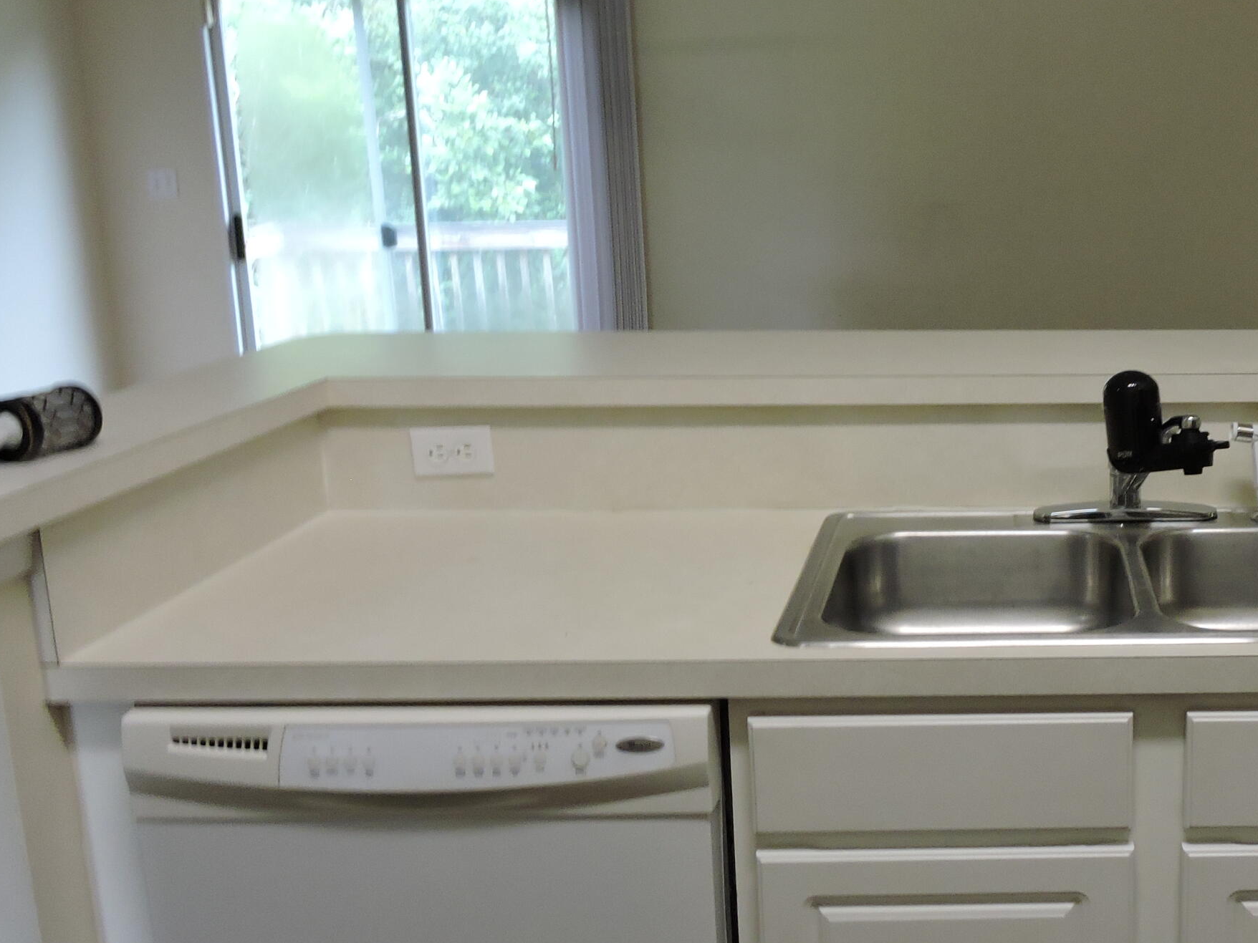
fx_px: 1490
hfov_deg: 43.3
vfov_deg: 35.1
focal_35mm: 41
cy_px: 418
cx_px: 1033
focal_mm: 4.3
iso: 320
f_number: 3.3
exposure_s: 1/30
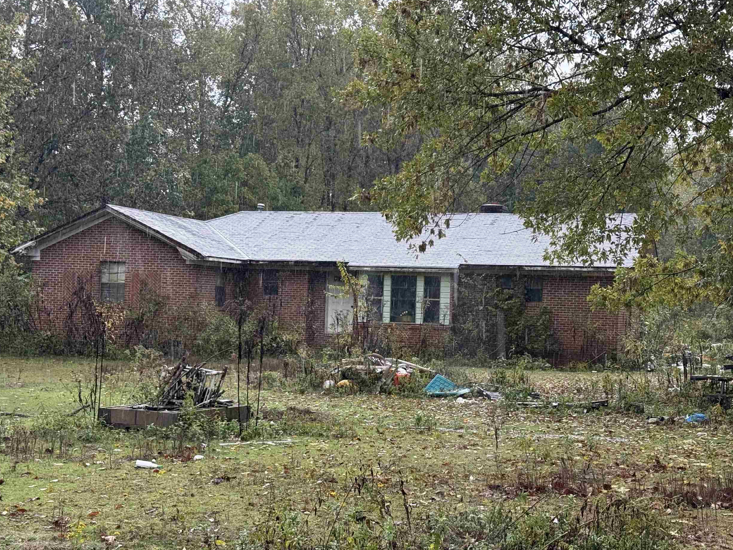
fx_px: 1270
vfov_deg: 24.4
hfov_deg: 32.2
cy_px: 297
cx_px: 397
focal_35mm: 60
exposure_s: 1/265
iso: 100
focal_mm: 6.76
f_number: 1.78
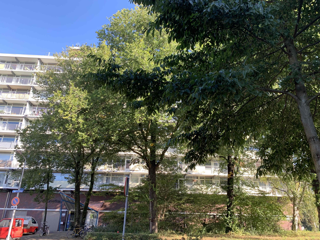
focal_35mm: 26
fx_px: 240
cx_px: 160
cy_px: 120
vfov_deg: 53.1
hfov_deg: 67.3
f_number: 1.8
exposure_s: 1/122
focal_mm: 4.25
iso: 25
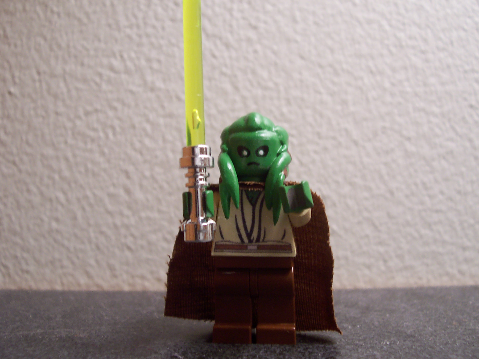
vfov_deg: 38.7
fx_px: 512
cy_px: 180
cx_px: 240
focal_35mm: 37
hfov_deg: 50.1
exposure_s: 1/30
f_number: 2.8
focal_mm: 5.6
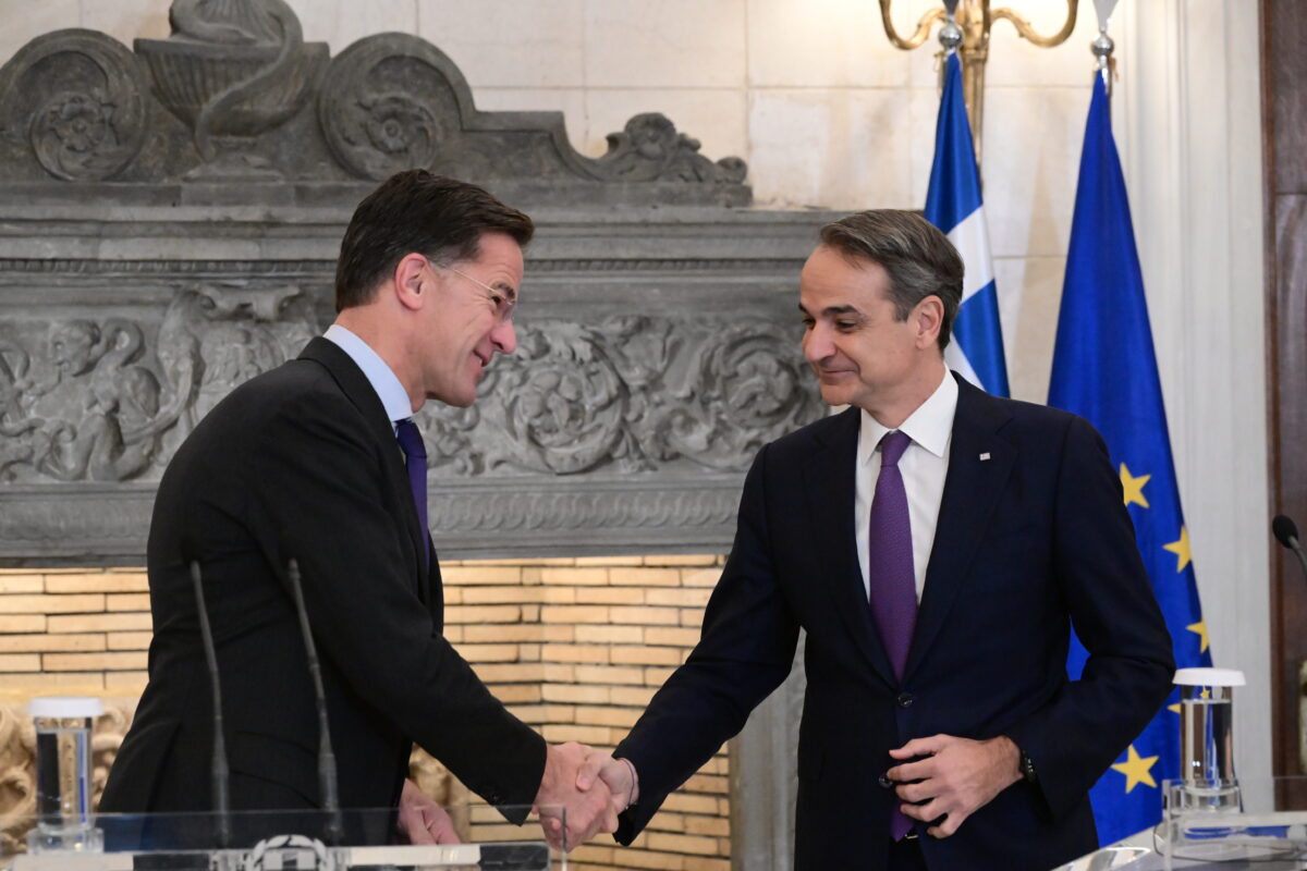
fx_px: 4538
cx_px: 654
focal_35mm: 125
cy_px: 436
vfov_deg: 11.0
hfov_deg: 16.4
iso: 10000
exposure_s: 1/320
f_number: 5.6
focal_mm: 125
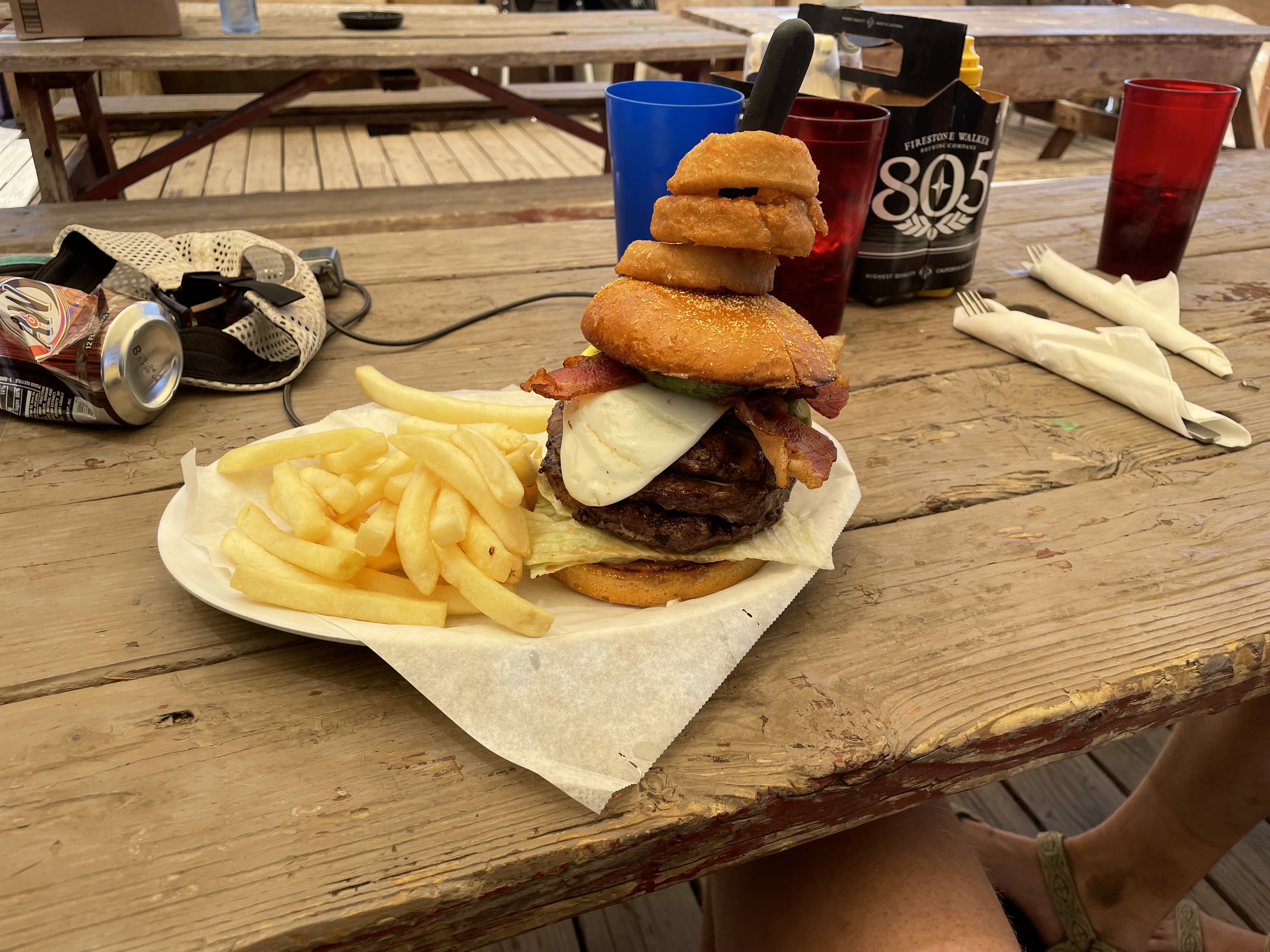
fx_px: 954
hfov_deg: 67.3
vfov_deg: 53.1
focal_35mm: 26
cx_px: 635
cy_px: 476
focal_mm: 4.2
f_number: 1.6
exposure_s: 1/932
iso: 32
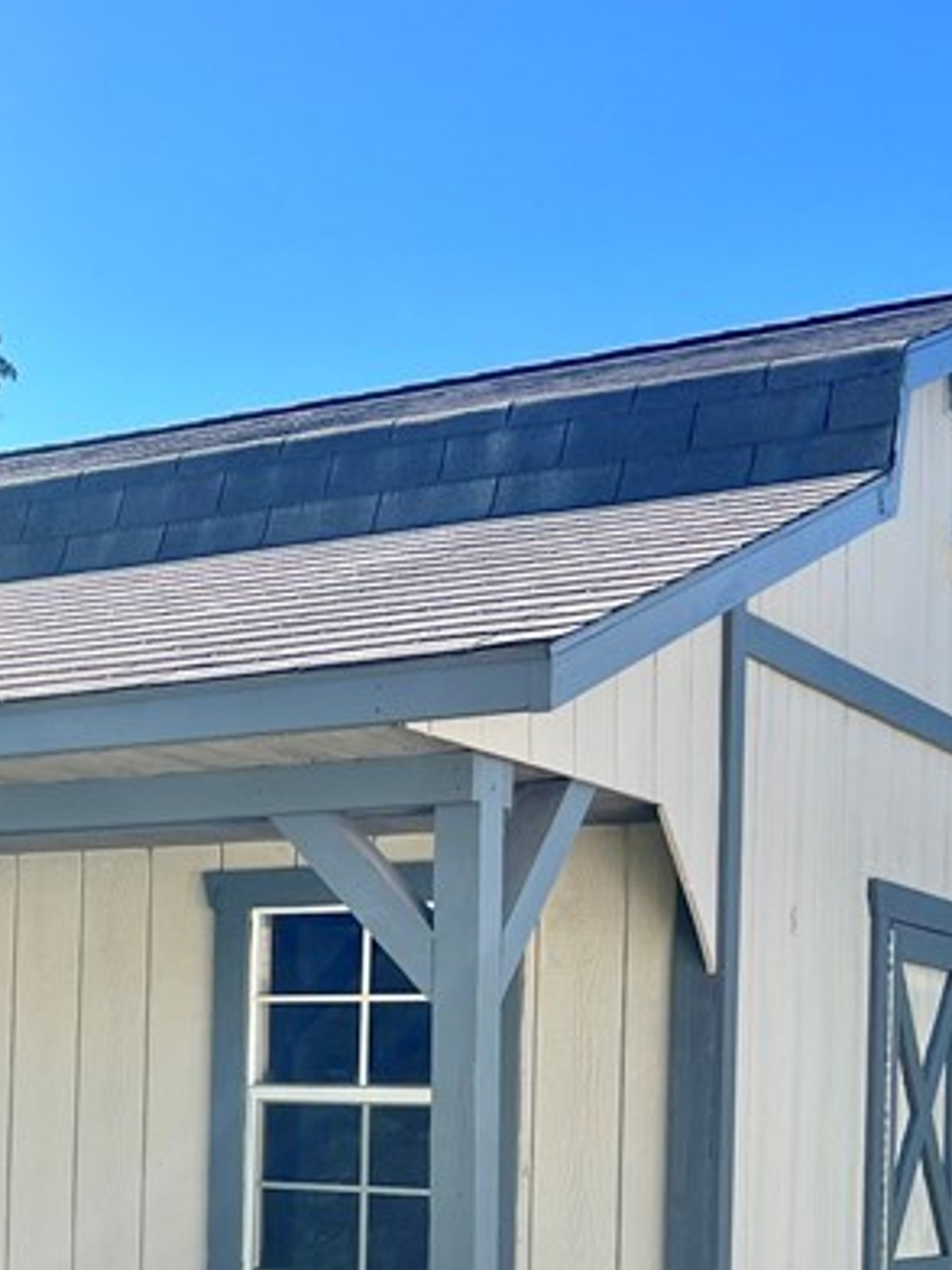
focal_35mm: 68
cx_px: -49
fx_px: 2493
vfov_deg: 27.8
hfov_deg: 20.7
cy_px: 1063
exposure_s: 1/1468
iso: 50
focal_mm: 5.7
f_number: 1.5
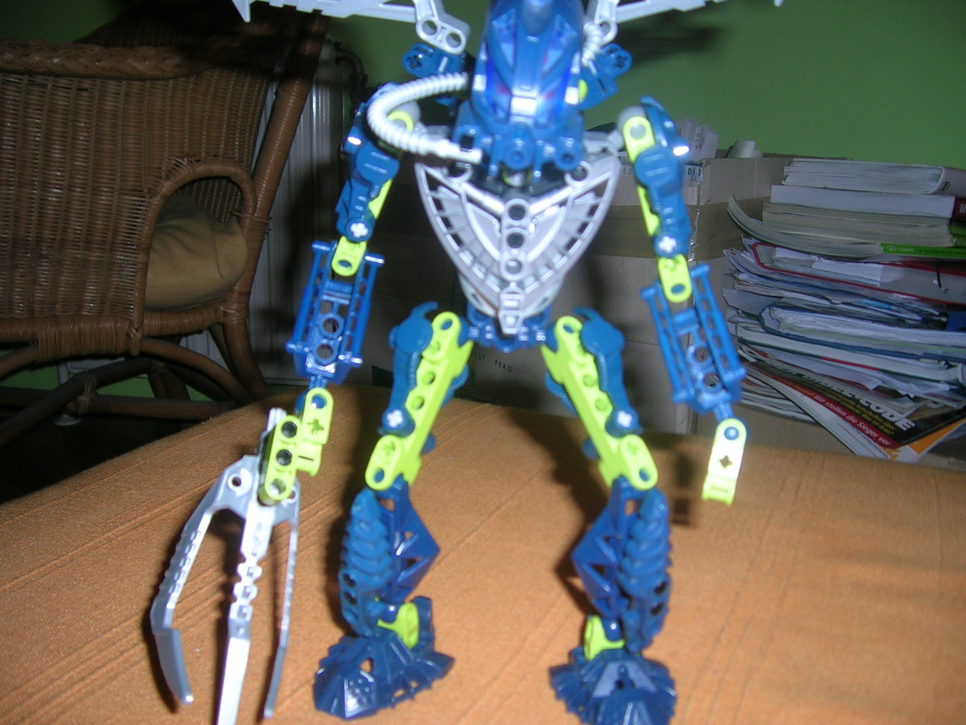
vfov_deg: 40.7
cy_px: 362
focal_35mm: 35
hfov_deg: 52.6
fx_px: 977
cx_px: 483
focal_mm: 5.4
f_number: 2.8
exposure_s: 1/60.1
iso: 50
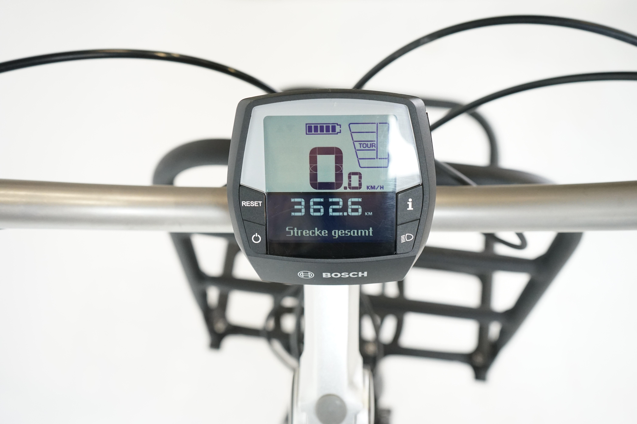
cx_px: 318
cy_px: 212
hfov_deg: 54.4
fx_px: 619
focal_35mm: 35
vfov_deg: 37.9
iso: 2500
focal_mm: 35
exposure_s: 1/200
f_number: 5.6
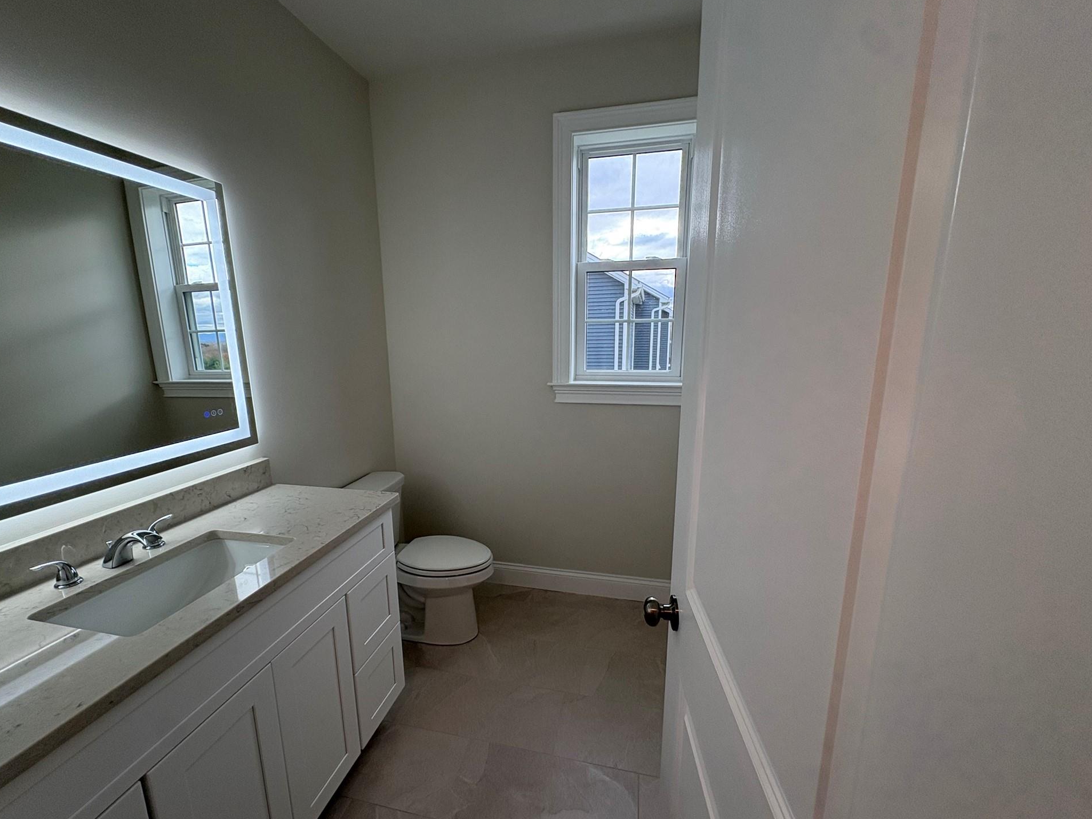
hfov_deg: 98.1
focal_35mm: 15
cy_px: 430
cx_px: 523
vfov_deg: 81.7
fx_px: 473
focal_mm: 2.22
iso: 100
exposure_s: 1/139
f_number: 2.2
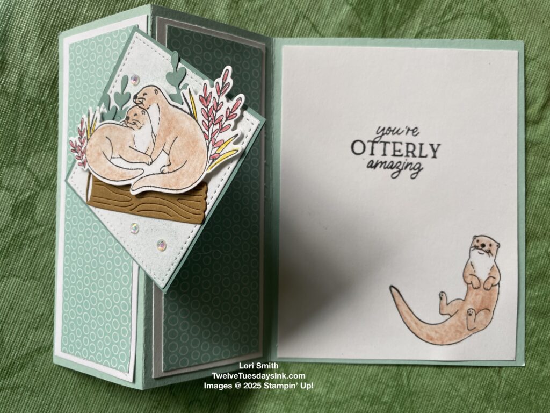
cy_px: 206
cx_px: 275
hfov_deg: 67.3
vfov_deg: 53.1
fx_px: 413
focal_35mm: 26
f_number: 1.8
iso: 50
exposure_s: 1/122
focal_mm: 4.25
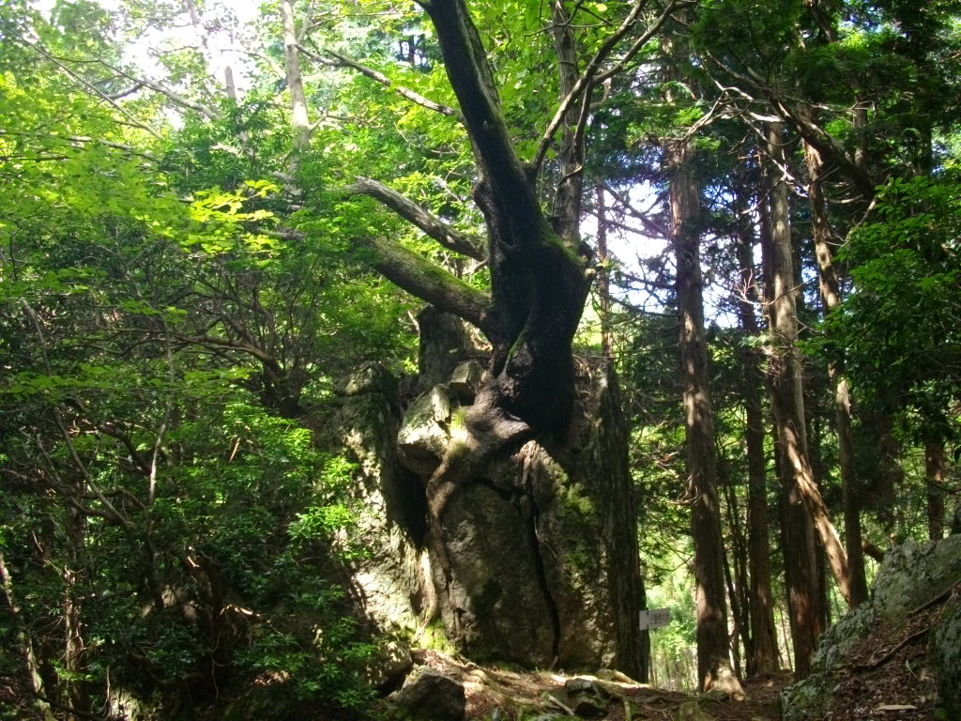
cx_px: 480
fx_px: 1027
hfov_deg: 50.1
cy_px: 360
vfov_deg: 38.7
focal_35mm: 37
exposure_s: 1/125
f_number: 2.8
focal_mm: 6.2
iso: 200
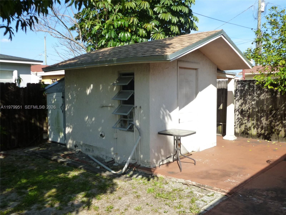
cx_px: 143
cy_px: 108
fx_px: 248
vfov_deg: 46.8
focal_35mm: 30
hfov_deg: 60.0
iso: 160
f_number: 3.4
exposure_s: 1/640
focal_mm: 5.4
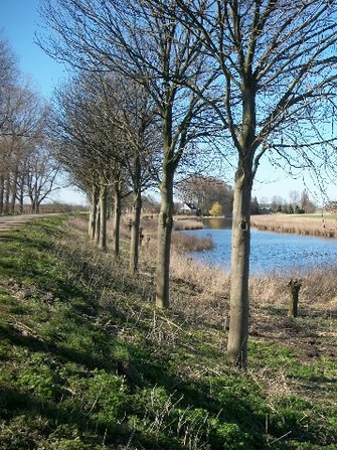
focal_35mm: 43
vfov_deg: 43.9
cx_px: 290
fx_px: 558
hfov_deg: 32.3
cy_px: 224
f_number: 8.8
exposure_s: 1/100
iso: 80
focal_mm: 5.7
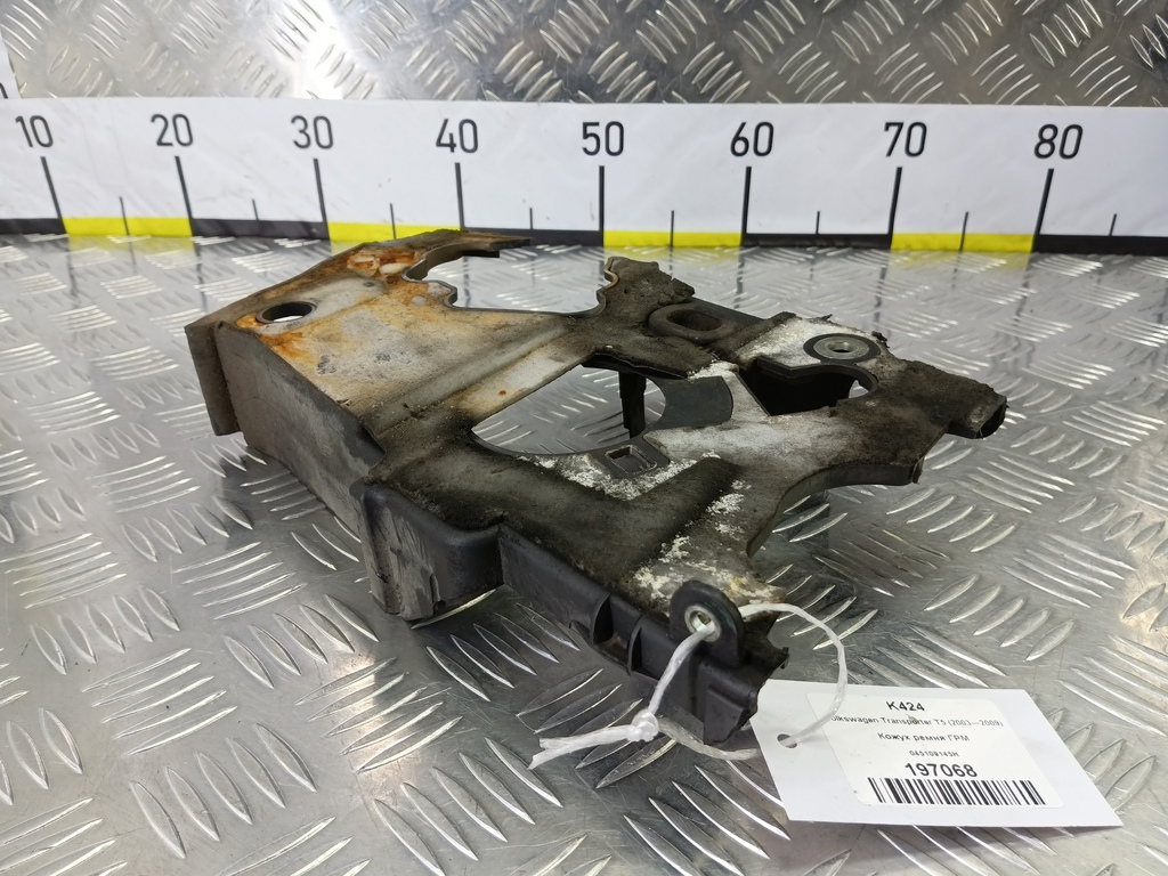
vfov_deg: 58.9
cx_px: 584
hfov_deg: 73.9
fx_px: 776
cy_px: 438
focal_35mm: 23
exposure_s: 1/50
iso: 177
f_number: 1.6
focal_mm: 4.11
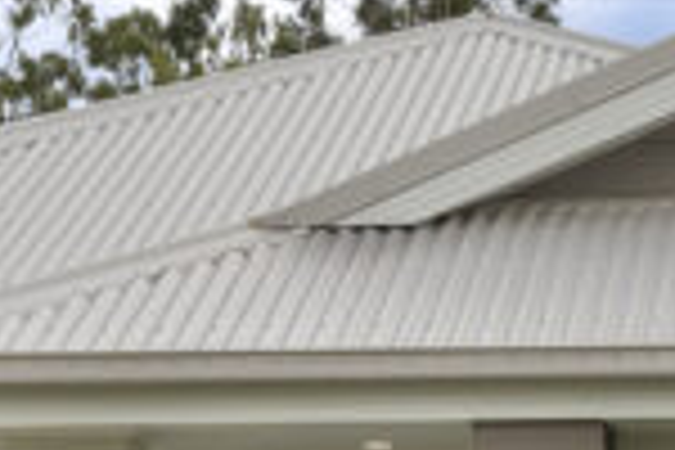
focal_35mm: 204
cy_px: 639
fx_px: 3825
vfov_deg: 6.7
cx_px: 554
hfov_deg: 10.1
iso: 320
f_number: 7.1
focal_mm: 34
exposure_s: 1/60
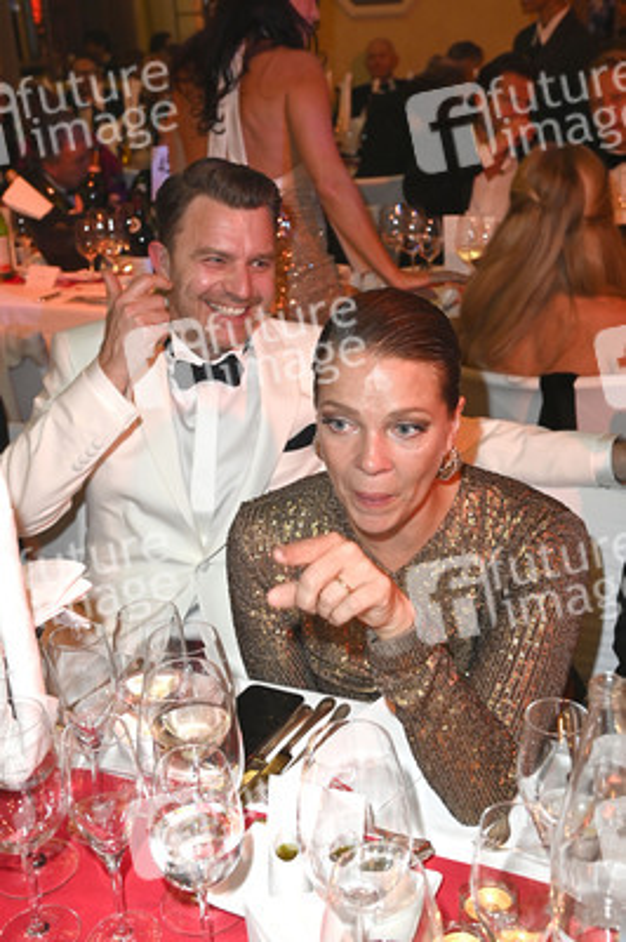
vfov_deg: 48.5
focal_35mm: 40
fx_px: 1045
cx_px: 313
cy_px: 471
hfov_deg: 33.3
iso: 2000
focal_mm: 40
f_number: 5.6
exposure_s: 1/60
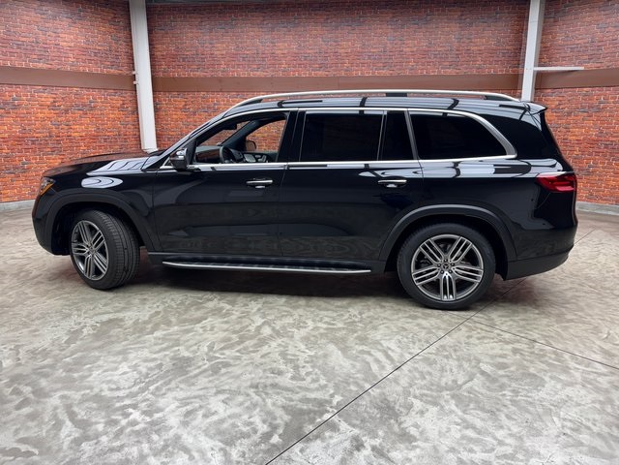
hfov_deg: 71.6
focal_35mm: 24
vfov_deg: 56.8
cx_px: 310
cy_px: 232
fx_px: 429
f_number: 1.78
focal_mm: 6.76
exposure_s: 1/120
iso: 80
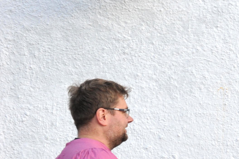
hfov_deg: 12.6
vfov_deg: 9.6
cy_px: 156
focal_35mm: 142
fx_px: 942
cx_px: 480
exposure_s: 1/50
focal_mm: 35
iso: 1000
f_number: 16
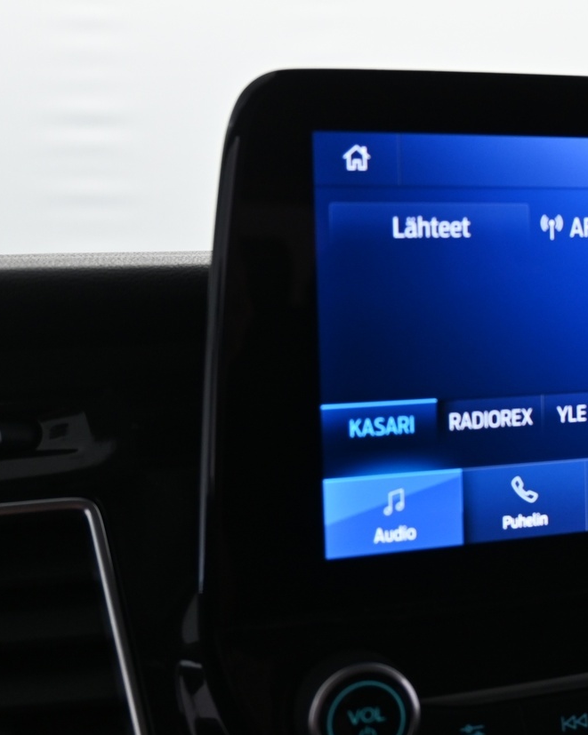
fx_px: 1261
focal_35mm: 58
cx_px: 600
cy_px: 338
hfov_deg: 24.9
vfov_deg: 32.5
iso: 500
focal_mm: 21
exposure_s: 1/40
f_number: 4
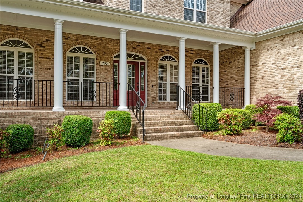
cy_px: 101
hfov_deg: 61.9
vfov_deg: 43.6
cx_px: 152
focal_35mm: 30
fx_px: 252
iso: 320
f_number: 8
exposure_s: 1/100
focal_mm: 30
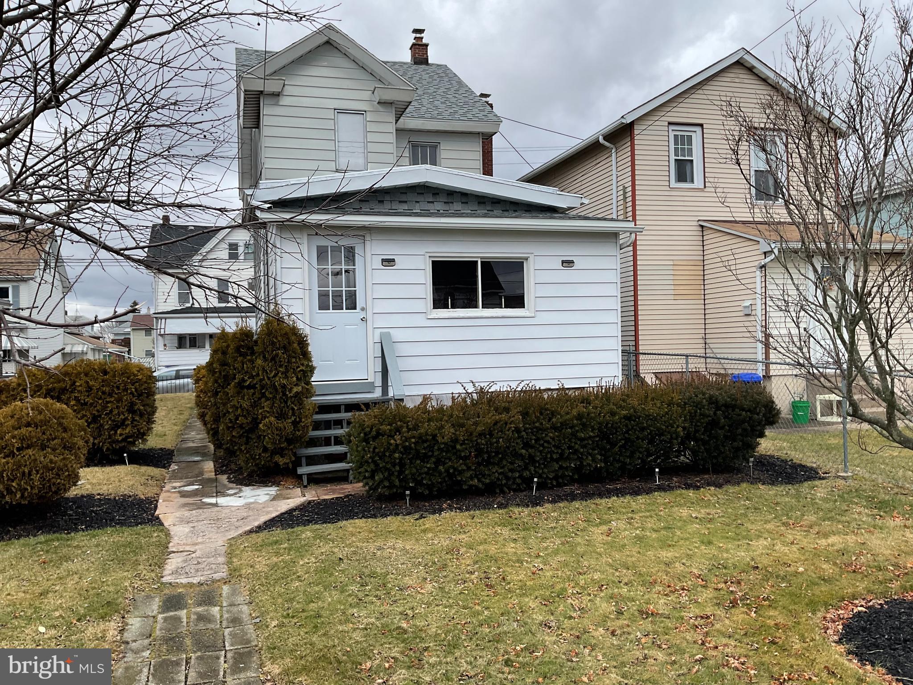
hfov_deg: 61.7
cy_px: 342
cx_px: 456
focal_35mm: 29
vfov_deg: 48.2
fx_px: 765
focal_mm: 3
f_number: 1.8
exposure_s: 1/674
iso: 16
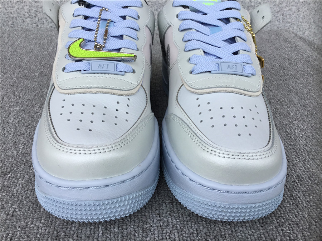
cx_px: 161
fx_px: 288
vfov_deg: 45.4
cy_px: 120
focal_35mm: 31
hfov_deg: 58.4
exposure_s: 1/438
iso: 25
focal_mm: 3.3
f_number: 2.4
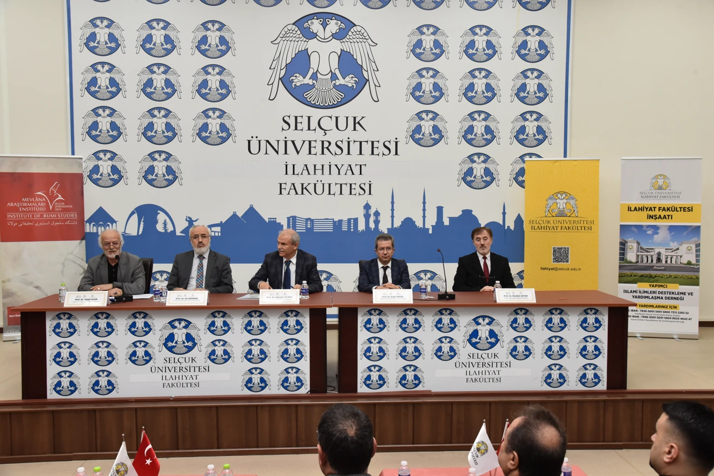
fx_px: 635
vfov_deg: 41.1
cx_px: 357
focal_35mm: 32
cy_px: 238
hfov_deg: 58.7
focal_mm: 32
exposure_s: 1/100
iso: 1600
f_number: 8
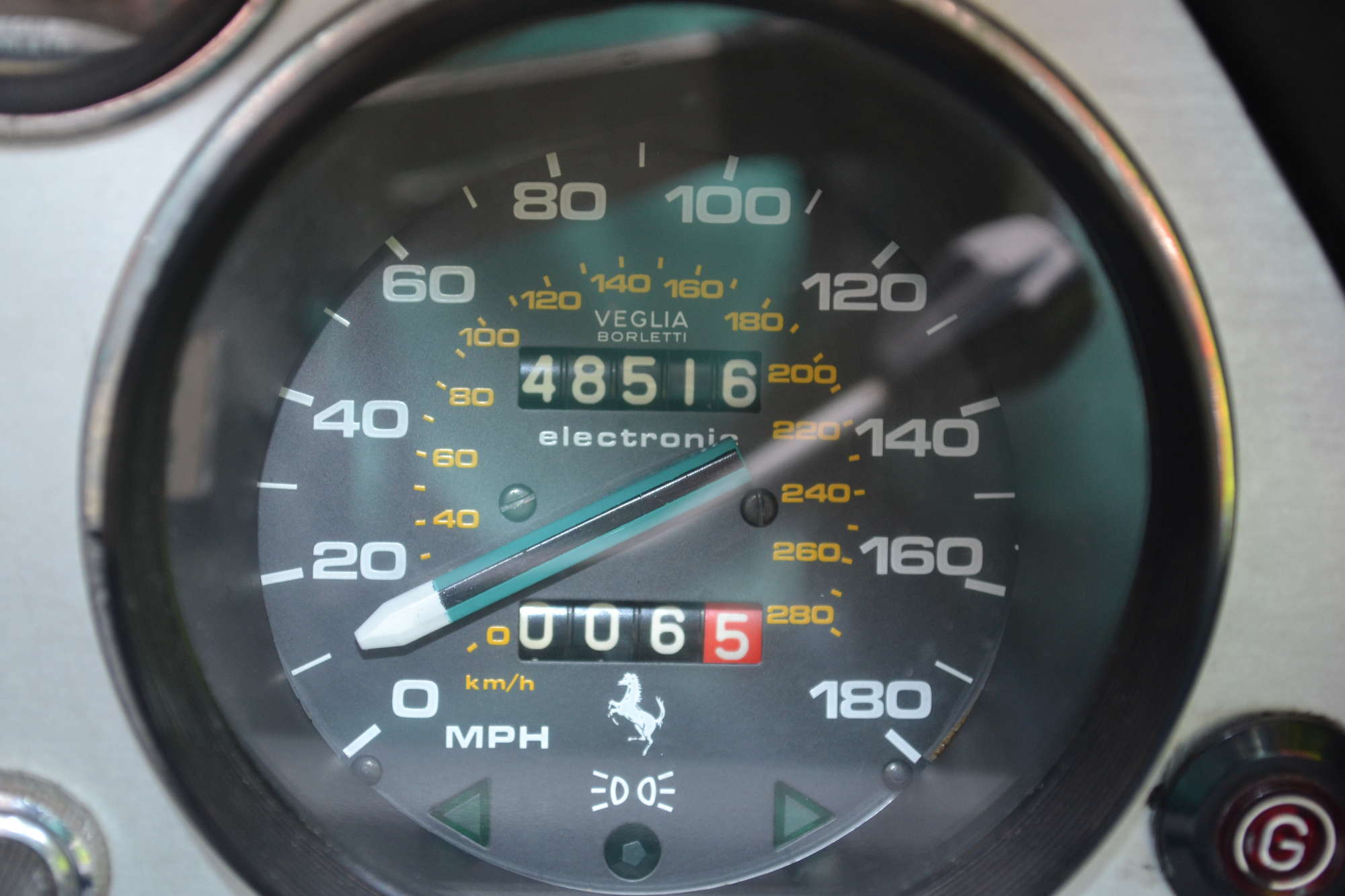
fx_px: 2690
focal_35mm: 72
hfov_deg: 28.1
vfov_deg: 18.9
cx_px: 672
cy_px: 448
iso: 500
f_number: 5.6
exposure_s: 1/60
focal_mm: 48
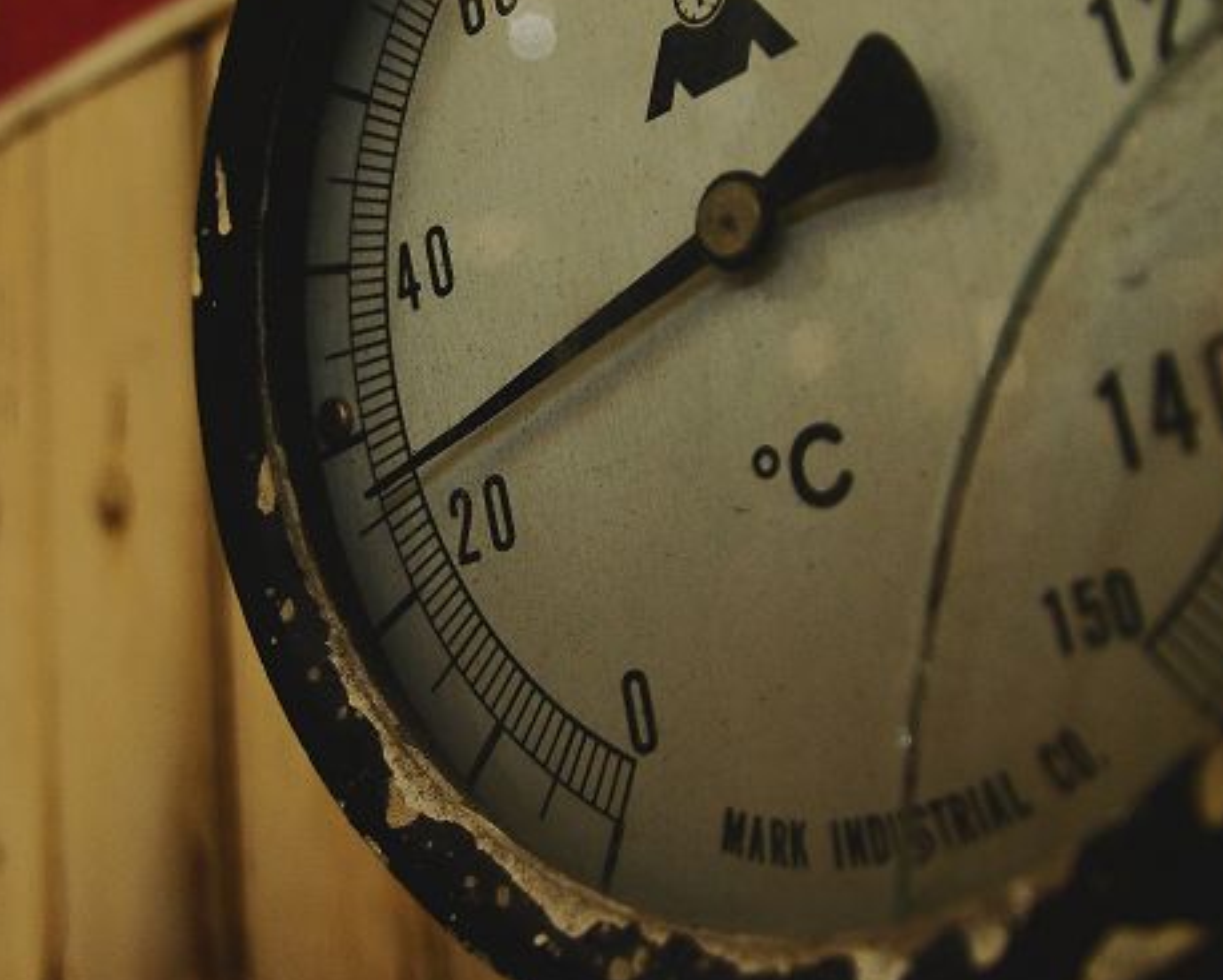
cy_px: 221
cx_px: 378
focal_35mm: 52
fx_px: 1885
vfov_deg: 28.6
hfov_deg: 35.5
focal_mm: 17
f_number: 2.8
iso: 320
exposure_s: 1/40
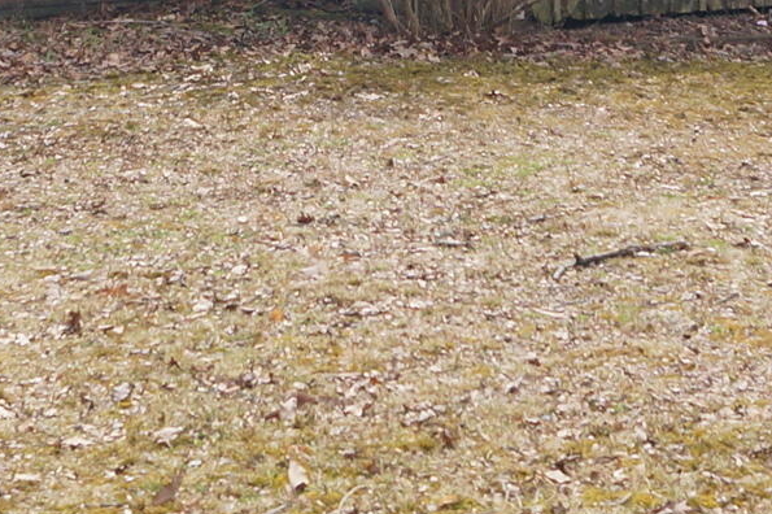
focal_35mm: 111
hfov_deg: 18.4
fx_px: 2379
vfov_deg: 11.8
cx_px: 326
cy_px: -244
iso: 200
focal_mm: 18
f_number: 8
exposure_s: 1/500
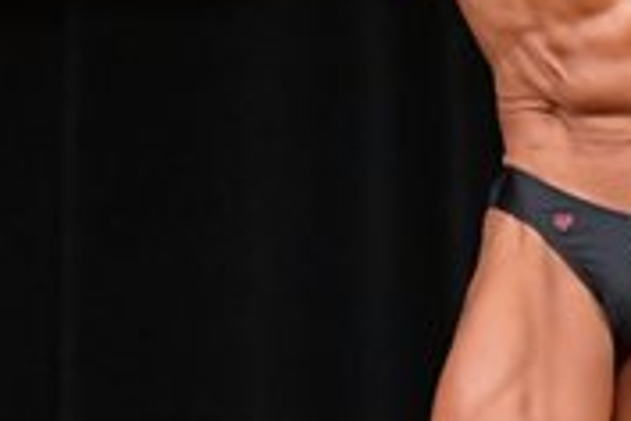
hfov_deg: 1.7
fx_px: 21820
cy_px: 243
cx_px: 636
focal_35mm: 1245
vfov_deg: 1.1
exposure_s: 1/400
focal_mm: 190
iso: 5000
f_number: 5.6
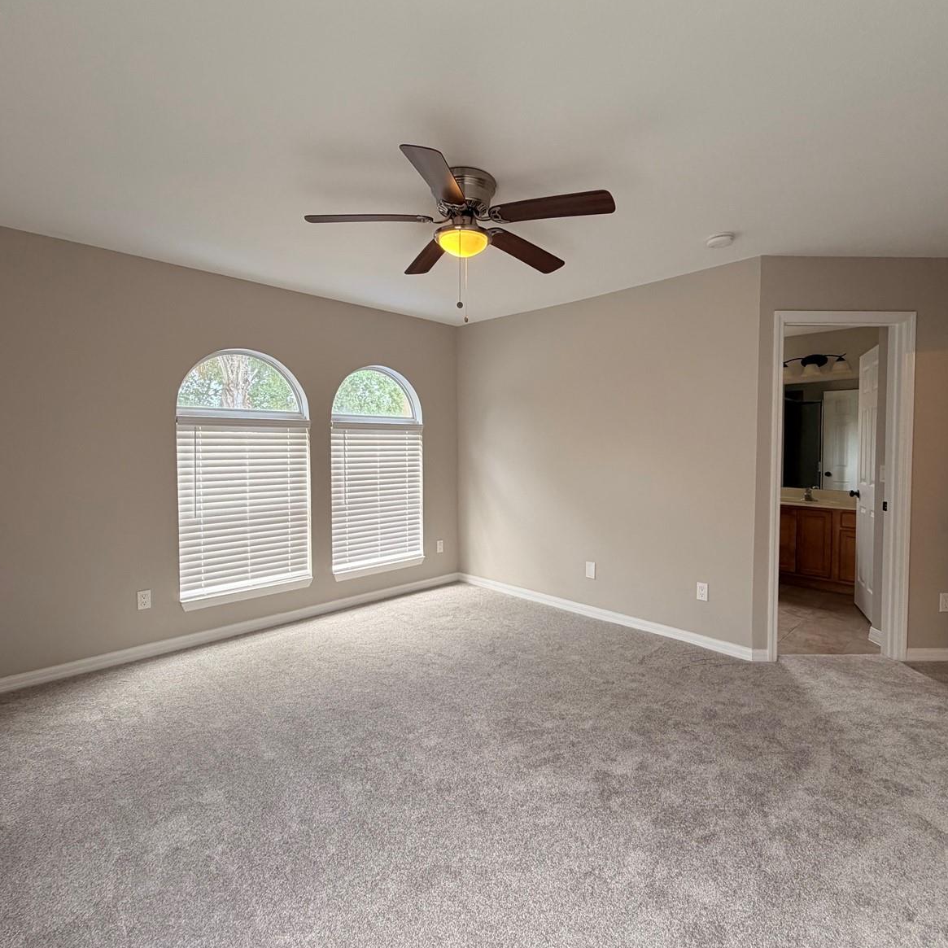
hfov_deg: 83.9
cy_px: 465
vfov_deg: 84.0
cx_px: 495
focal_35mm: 17
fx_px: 527
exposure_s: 1/121
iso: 160
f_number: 2.2
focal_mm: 2.22
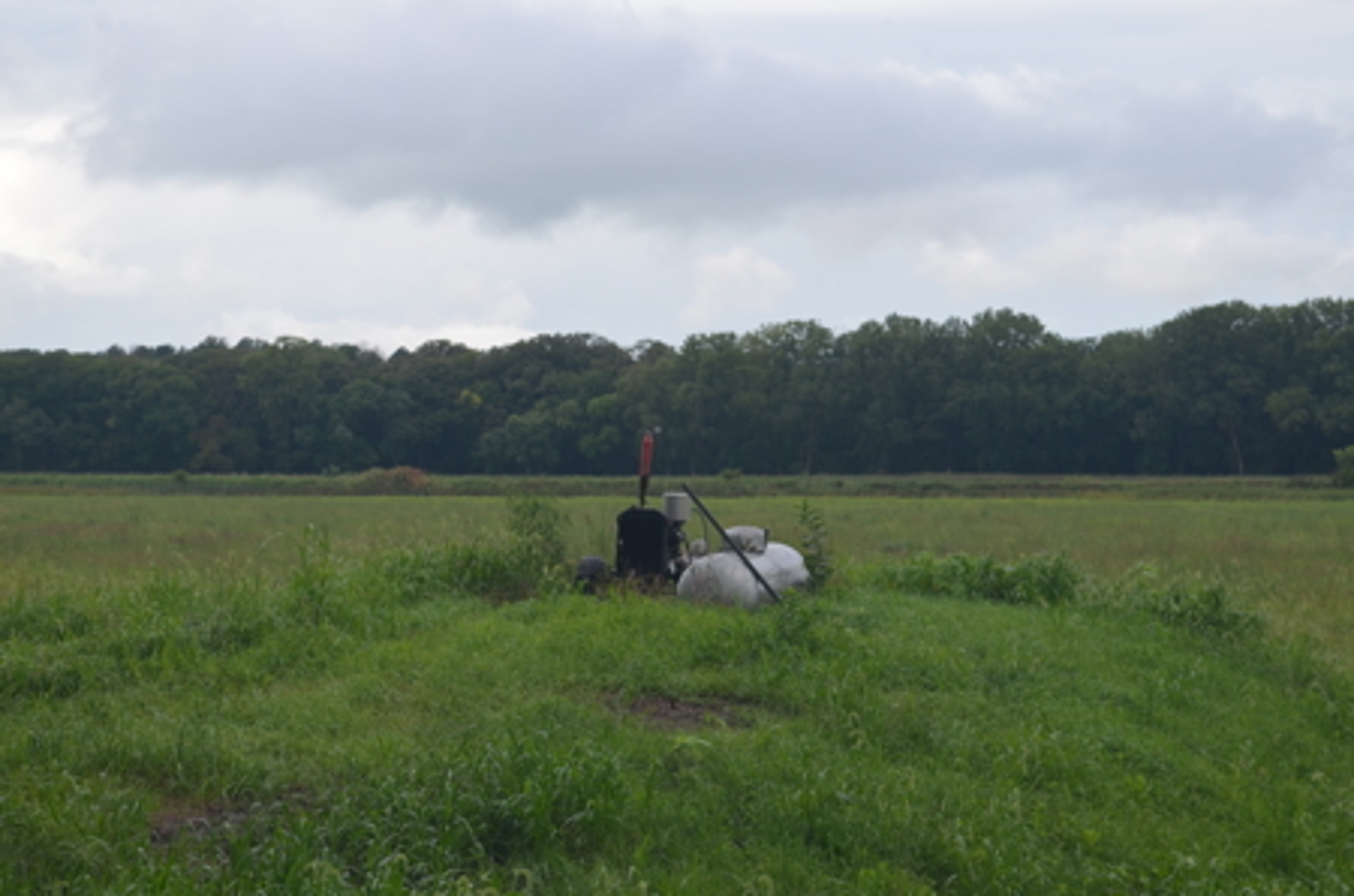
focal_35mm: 82
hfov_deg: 24.7
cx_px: 677
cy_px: 448
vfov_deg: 16.5
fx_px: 3096
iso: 160
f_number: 8
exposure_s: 1/250
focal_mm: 55
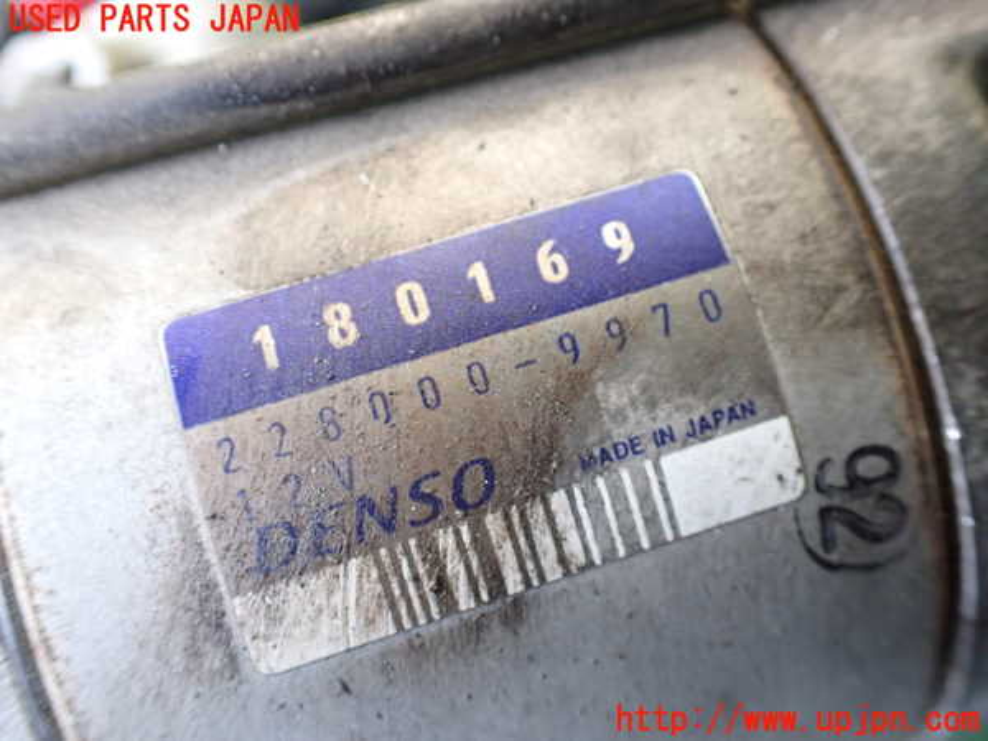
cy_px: 370
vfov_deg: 46.8
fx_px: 856
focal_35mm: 30
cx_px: 494
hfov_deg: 60.0
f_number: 2.3
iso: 800
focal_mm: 5.4
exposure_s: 1/125
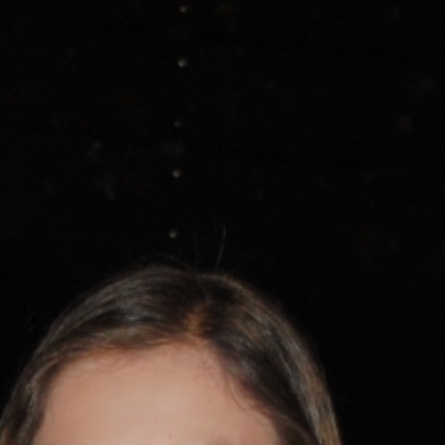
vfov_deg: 5.7
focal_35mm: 299
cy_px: 1038
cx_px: -82
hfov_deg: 5.8
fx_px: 4344
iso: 200
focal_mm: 27
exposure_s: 1/60
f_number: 4
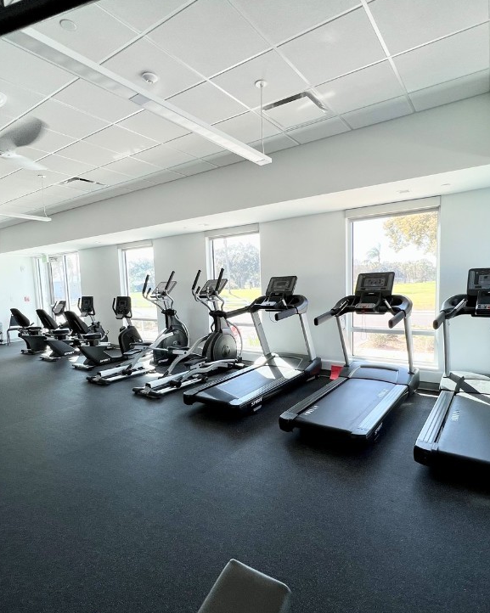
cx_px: 251
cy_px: 320
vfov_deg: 86.3
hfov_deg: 73.8
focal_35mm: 18
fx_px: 327
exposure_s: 1/132
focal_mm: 1.57
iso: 32
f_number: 1.8
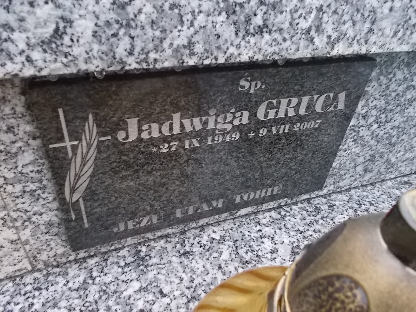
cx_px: 208
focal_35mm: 26
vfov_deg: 53.1
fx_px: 312
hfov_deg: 67.3
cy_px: 156
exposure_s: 1/125
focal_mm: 4.6
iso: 400
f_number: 3.2
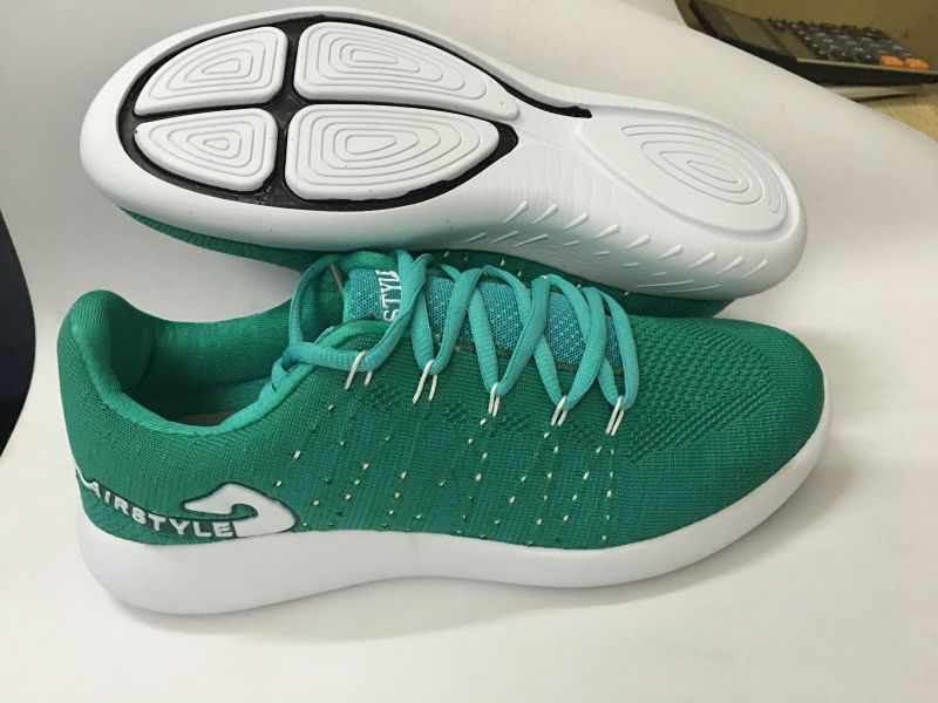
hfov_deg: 61.7
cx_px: 469
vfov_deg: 48.2
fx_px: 786
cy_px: 352
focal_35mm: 29
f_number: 2.2
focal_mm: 4.15
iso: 125
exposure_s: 1/8
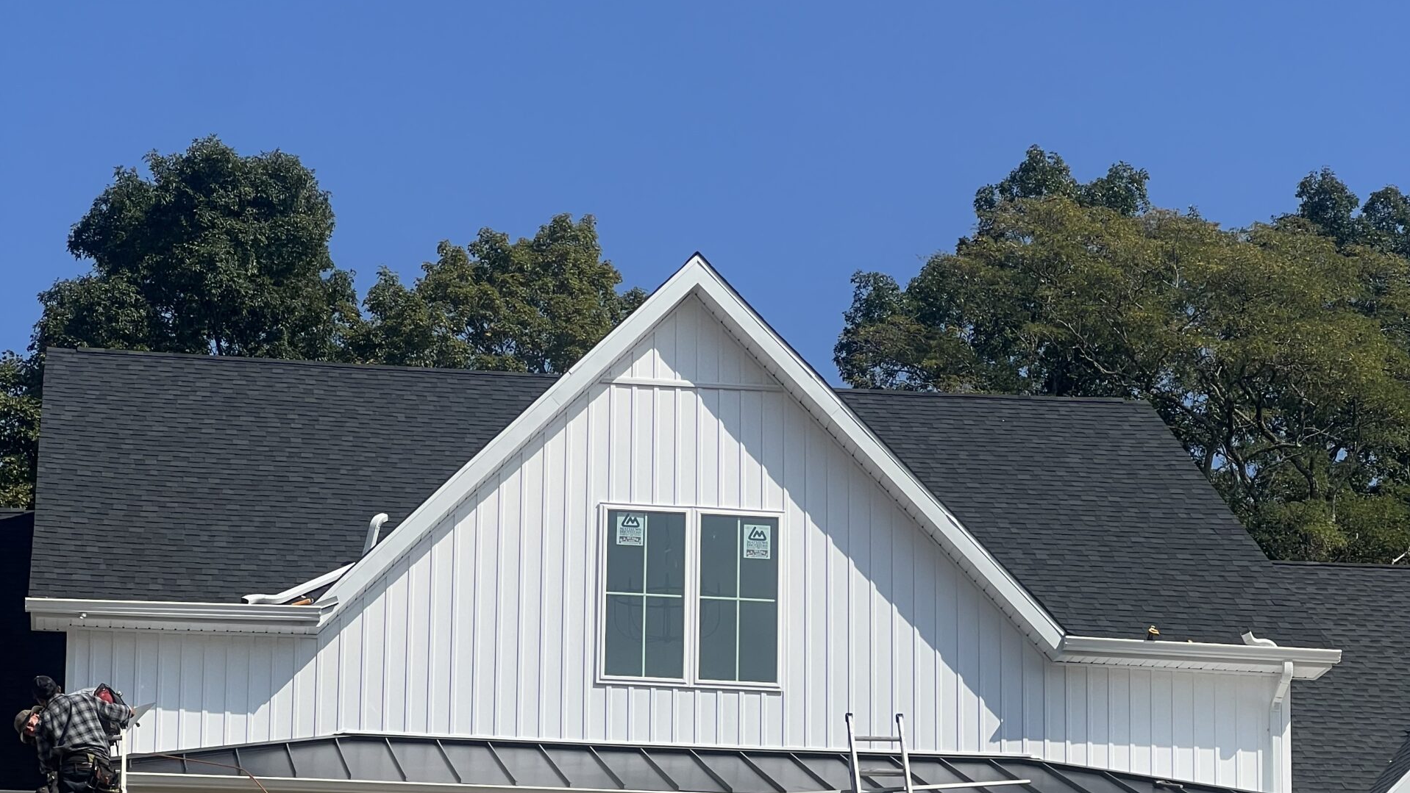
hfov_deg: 19.1
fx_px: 4188
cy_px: 783
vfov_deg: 10.7
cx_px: 705
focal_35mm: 112
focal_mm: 9
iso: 32
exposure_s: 1/881
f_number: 2.8
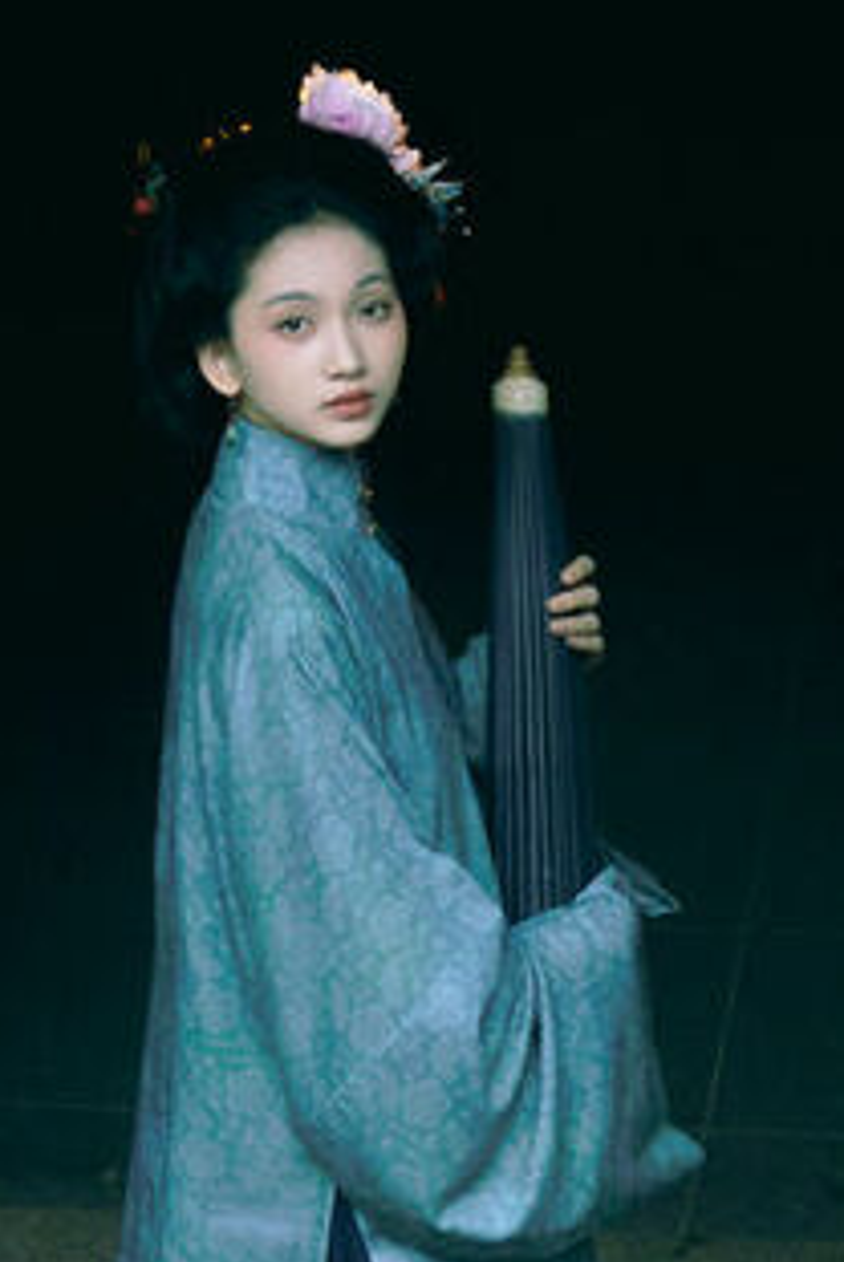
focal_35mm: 354
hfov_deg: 3.9
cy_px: 1094
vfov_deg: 5.8
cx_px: 856
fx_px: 12420
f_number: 2.8
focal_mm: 70
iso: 800
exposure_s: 1/200
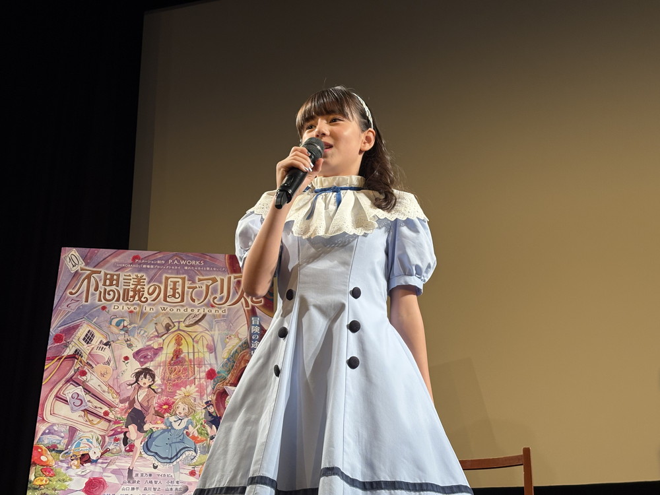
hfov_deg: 36.8
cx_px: 330
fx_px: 991
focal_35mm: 52
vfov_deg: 28.0
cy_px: 248
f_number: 1.6
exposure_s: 1/50
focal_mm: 5.96
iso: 32
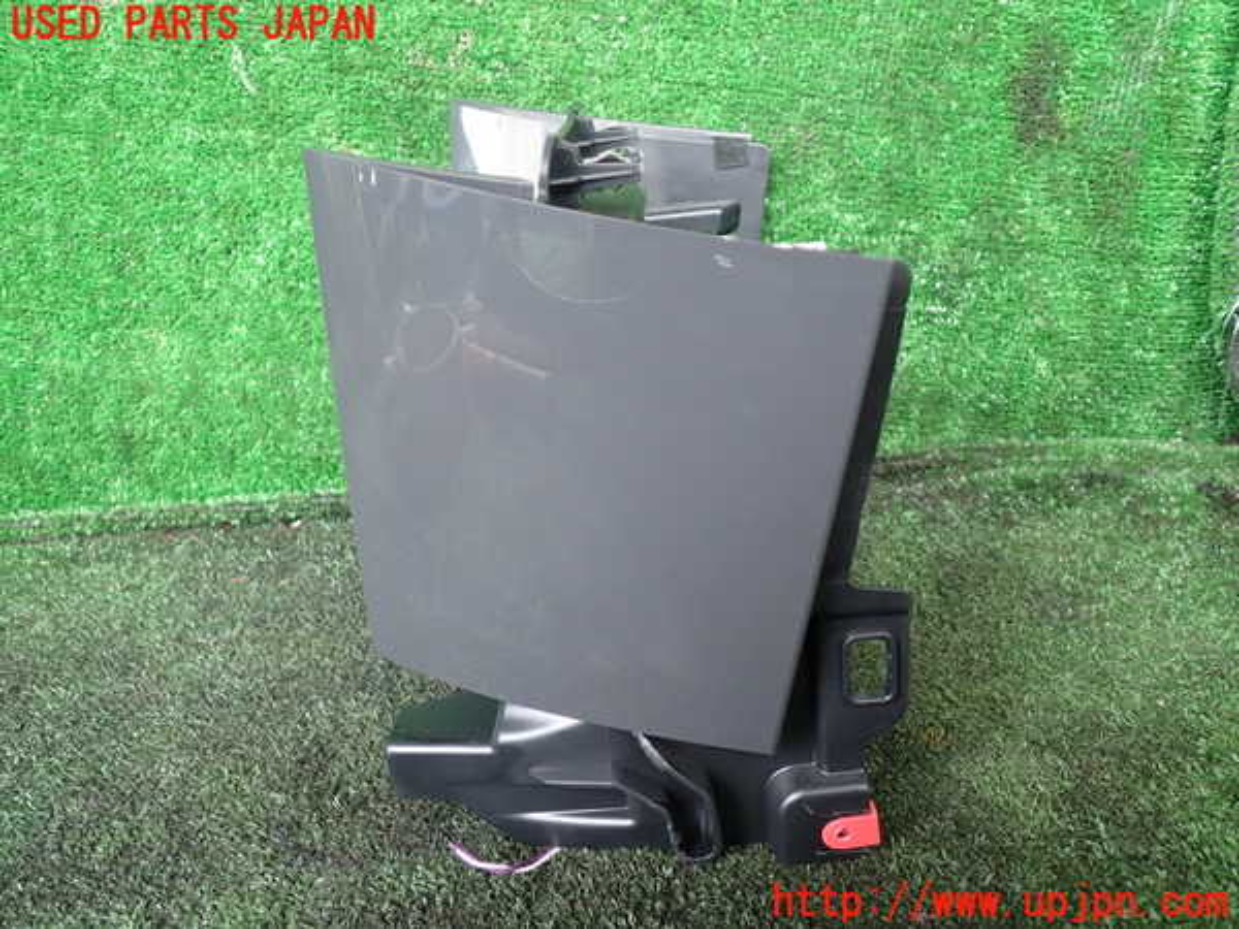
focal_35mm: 30
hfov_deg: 60.0
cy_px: 464
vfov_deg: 46.8
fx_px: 1074
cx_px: 620
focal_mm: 5.4
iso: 200
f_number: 2.3
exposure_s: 1/50
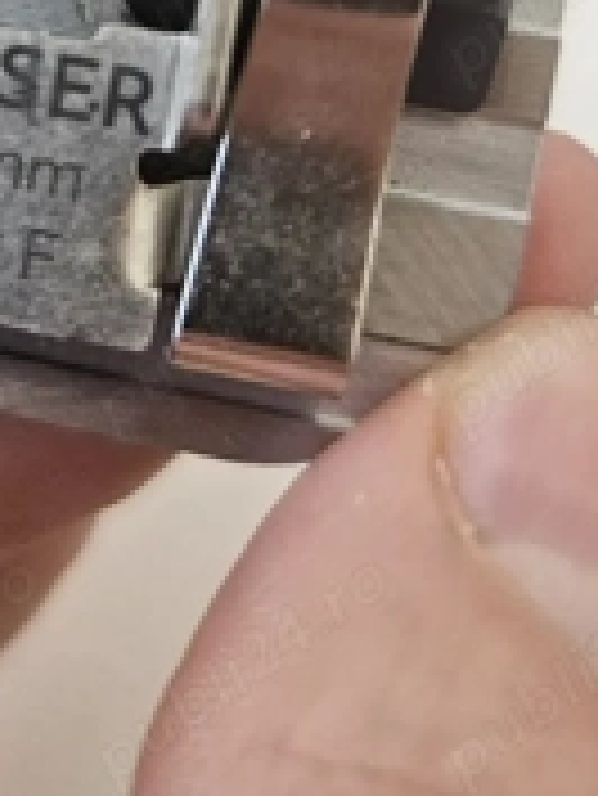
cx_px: -18
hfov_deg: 26.4
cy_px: 22
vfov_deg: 34.0
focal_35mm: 52
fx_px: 1196
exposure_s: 1/101
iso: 200
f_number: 1.8
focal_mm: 5.4
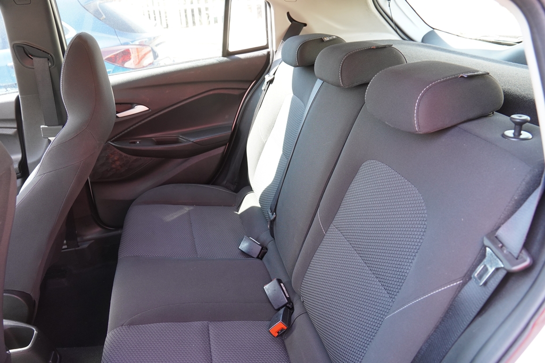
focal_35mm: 26
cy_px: 182
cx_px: 272
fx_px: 386
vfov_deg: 50.4
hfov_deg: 70.4
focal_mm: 17
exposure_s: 1/60
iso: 500
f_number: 4
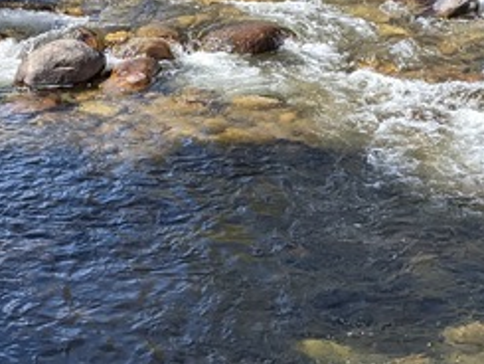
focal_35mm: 113
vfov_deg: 13.1
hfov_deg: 17.1
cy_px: 115
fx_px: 1581
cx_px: 12
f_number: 1.8
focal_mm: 4.44
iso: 51
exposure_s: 1/1675
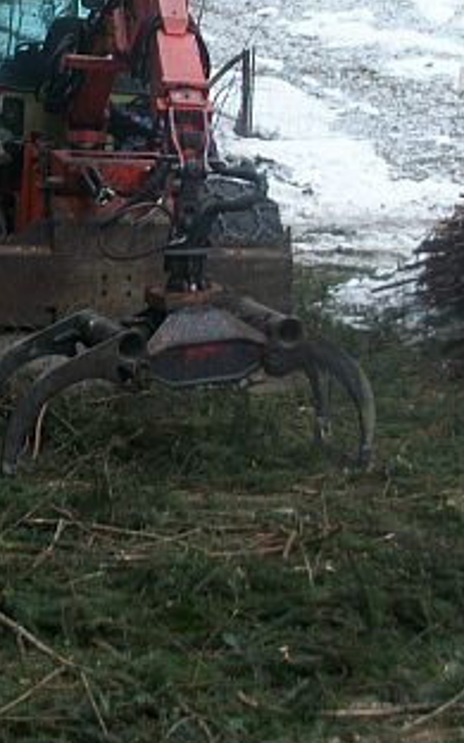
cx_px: 71
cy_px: 154
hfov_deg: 16.4
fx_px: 1598
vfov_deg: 25.7
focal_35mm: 79
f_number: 2.9
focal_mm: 5.7
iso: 88
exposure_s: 1/40
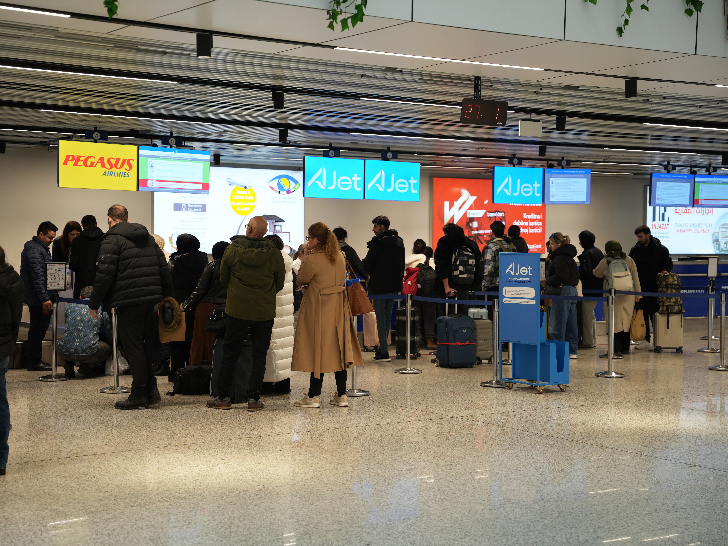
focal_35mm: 58
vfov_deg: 25.1
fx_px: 1227
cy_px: 273
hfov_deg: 33.0
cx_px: 340
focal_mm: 53.3
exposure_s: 1/100
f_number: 2.8
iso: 400
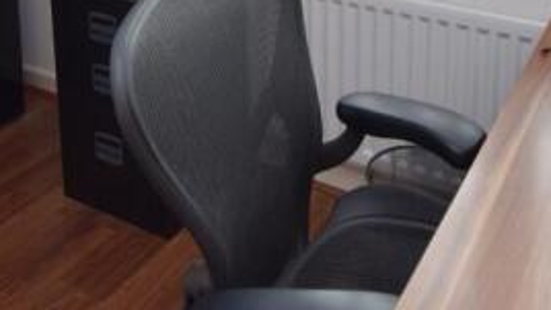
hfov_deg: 44.6
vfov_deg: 22.3
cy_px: -128
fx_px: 672
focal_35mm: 46
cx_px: 273
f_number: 4
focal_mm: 12
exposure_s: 1/60
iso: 400
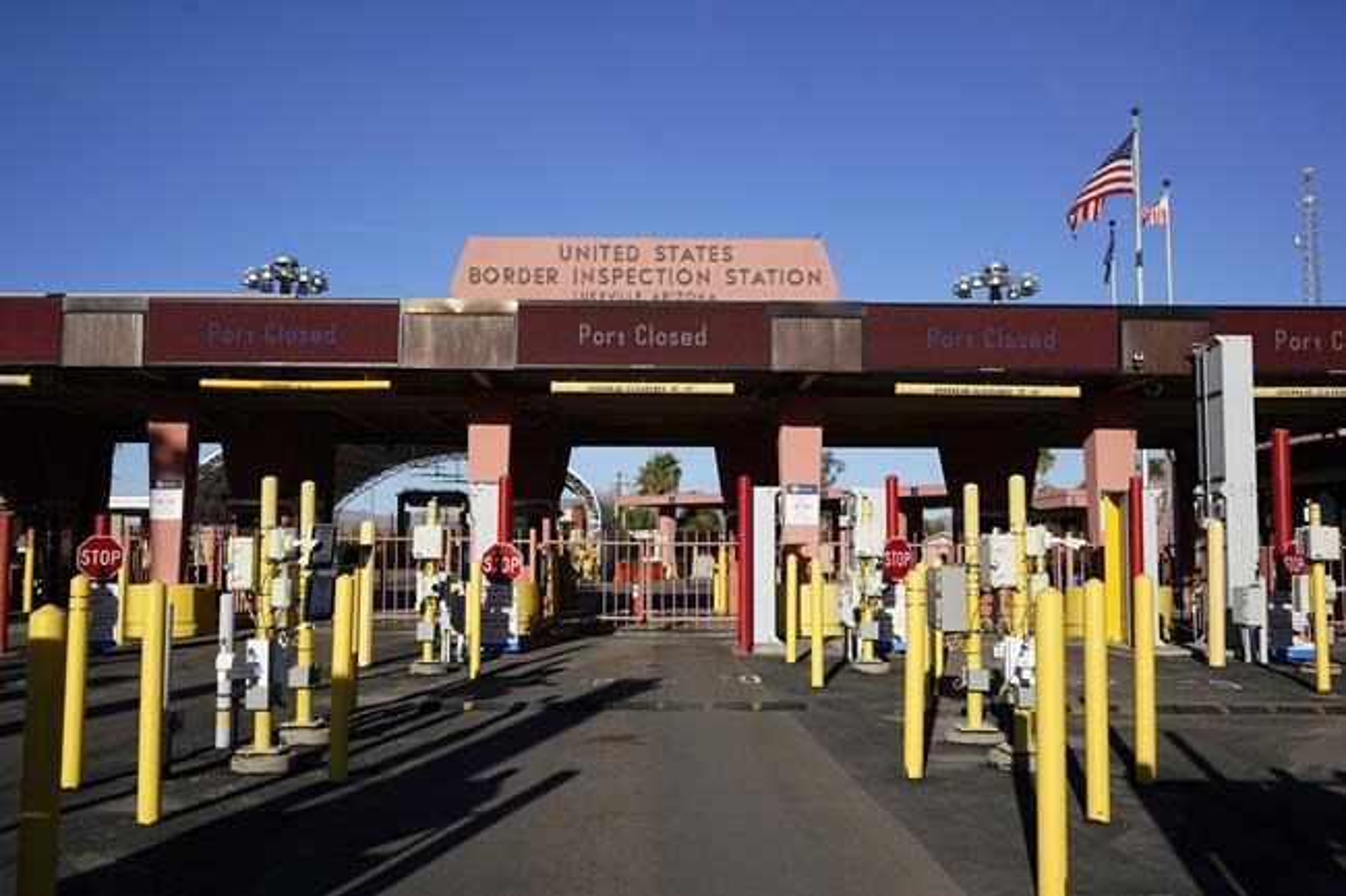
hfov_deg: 54.4
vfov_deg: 37.8
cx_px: 673
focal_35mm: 35
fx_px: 1308
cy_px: 448
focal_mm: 35
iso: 400
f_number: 5.6
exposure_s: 1/2500
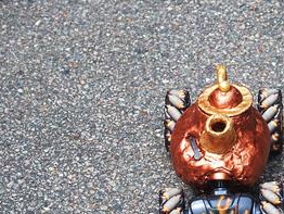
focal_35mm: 206
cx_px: 211
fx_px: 1692
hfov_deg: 9.6
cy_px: 146
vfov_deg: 7.2
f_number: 3.5
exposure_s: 1/800
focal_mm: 28.8
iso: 100
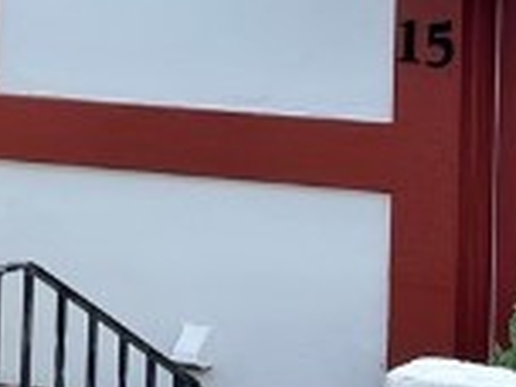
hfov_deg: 11.2
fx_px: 2609
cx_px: 462
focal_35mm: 175
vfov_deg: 8.3
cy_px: -231
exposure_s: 1/1339
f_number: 1.6
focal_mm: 5.1
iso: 32
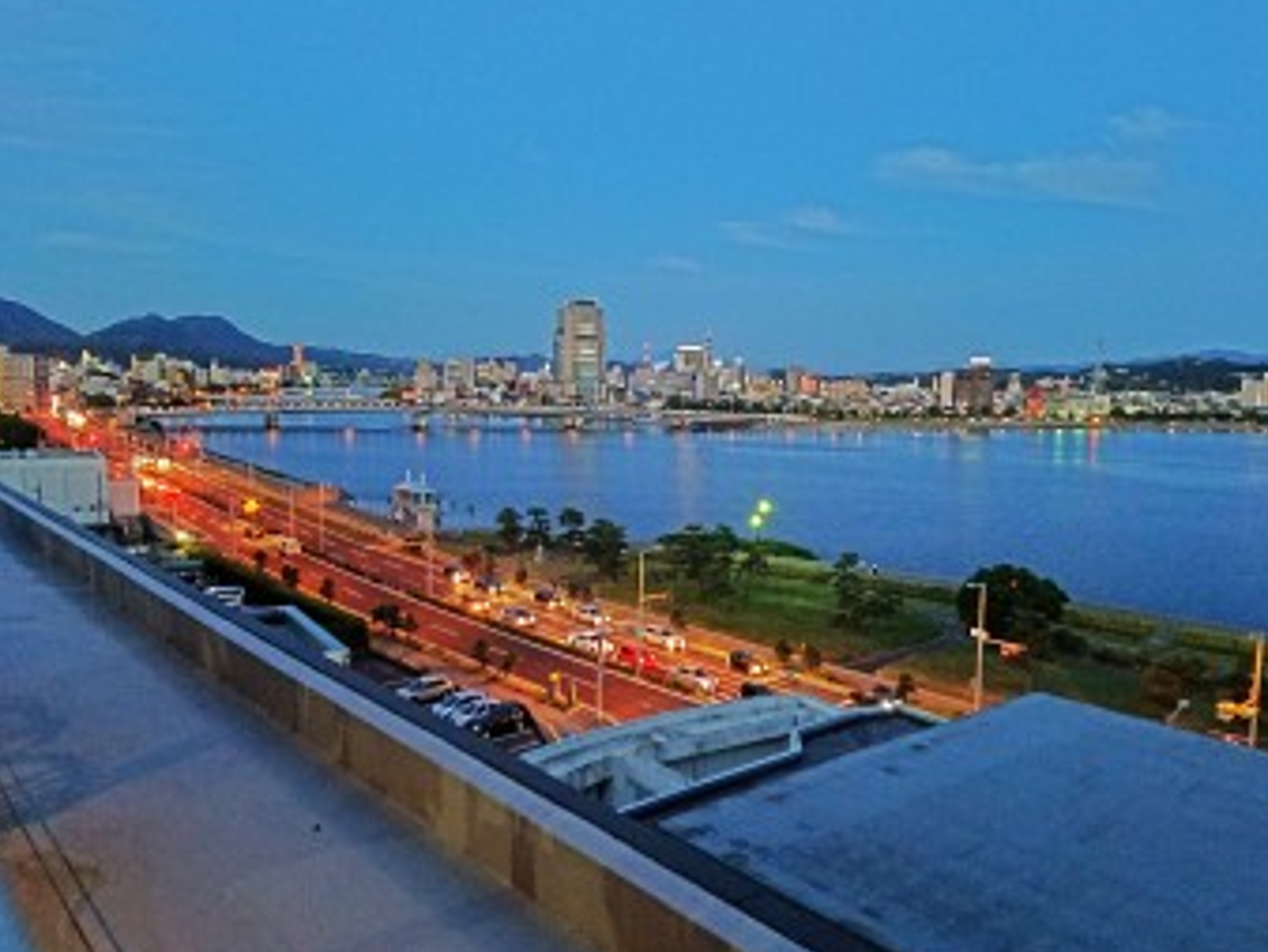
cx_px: 655
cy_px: 476
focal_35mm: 27
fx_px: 989
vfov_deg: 51.4
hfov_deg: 65.3
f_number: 1.7
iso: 320
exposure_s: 1/10
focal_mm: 4.2
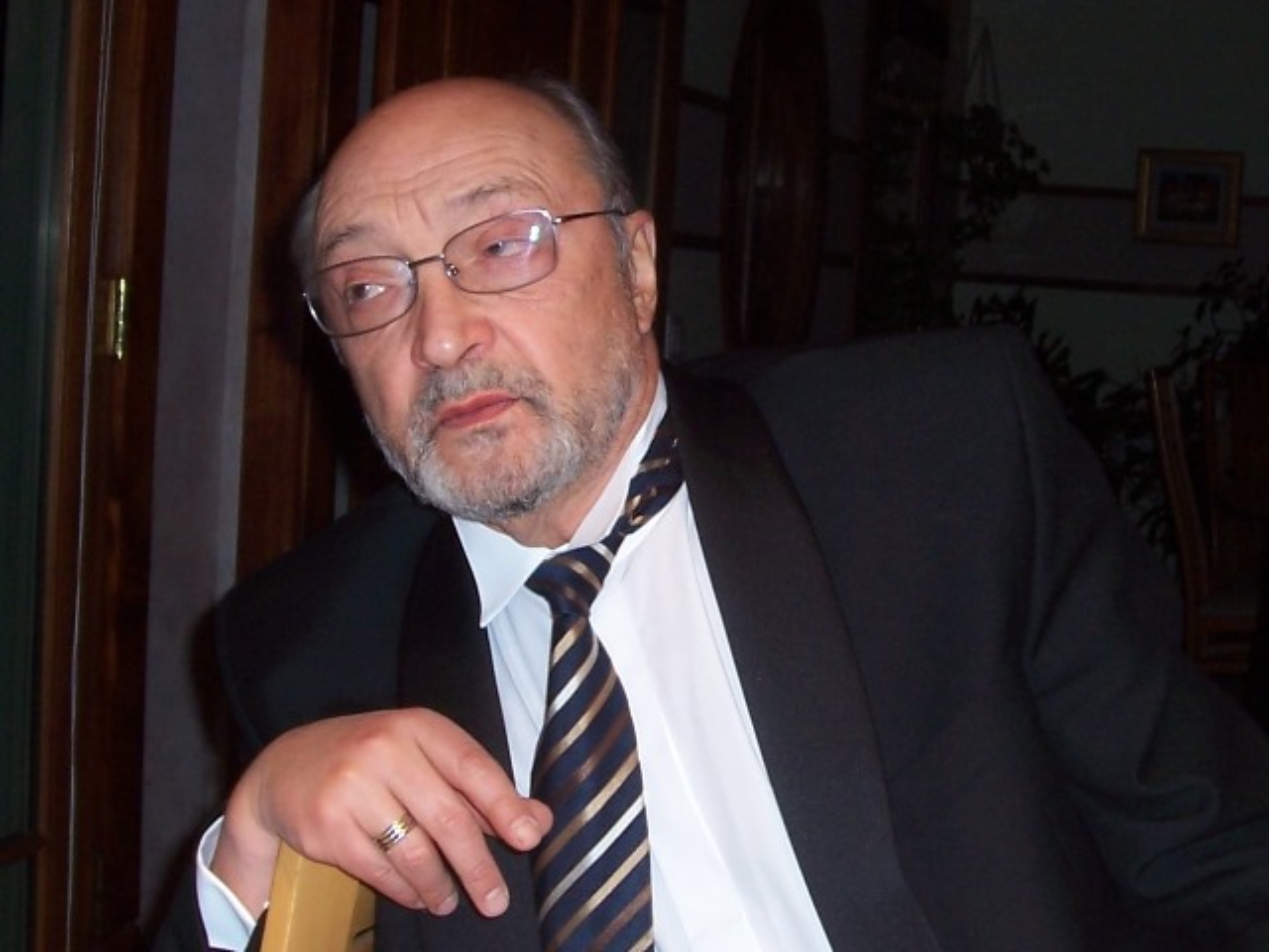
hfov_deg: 54.0
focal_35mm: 34
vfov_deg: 41.8
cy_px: 476
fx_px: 1246
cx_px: 634
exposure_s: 1/60
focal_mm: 5.6
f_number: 2.7
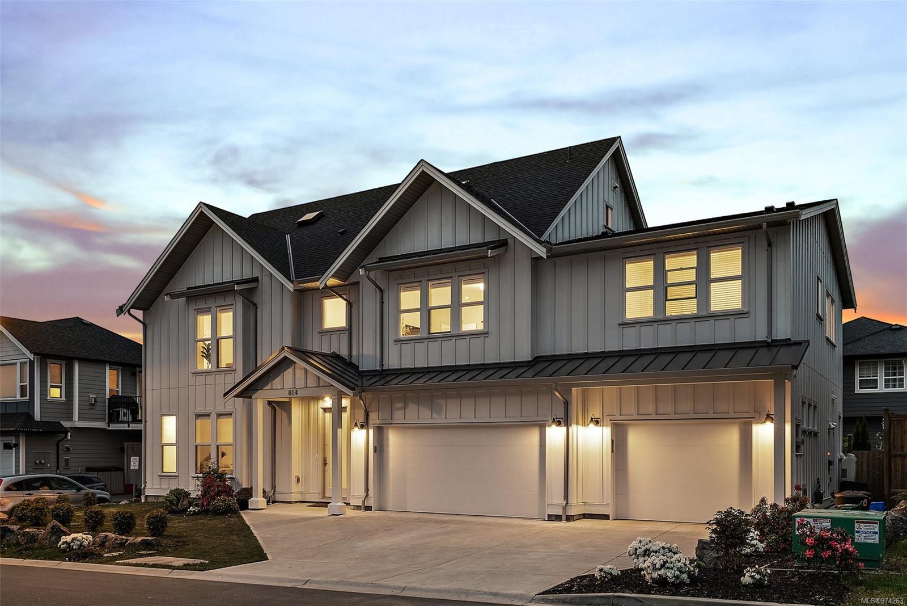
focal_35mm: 29
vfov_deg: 45.0
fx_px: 731
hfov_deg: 63.6
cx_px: 454
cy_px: 303
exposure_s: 1
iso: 400
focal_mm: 29
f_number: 5.6
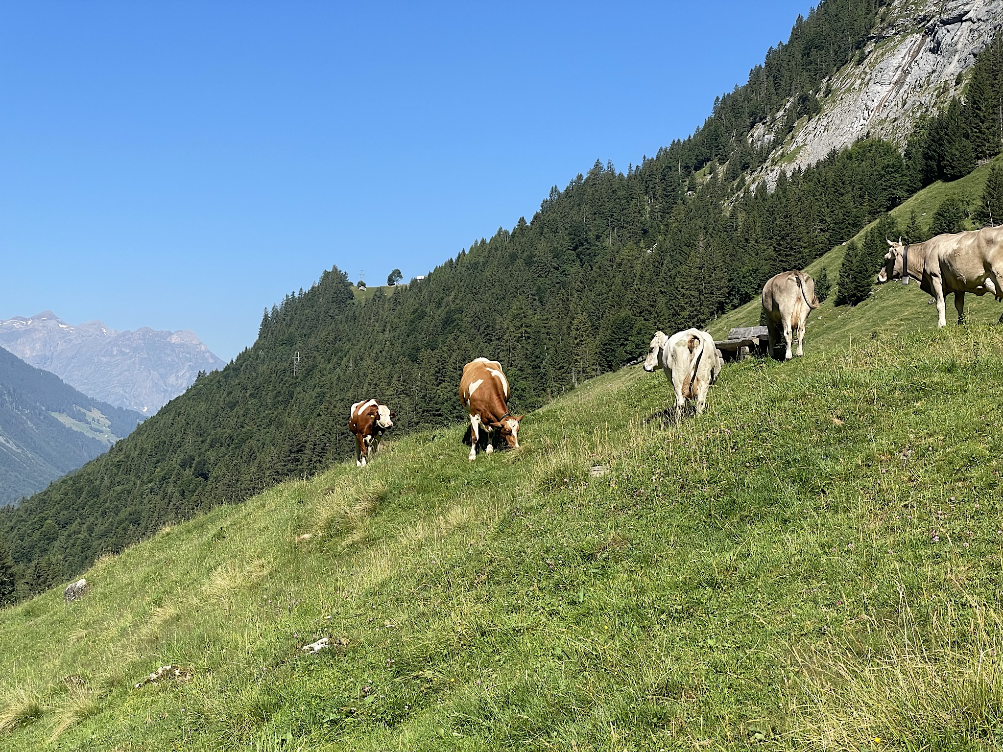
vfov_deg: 28.0
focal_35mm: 52
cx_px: 502
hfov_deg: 36.8
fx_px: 1507
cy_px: 376
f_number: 2
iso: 25
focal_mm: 6
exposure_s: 1/1332
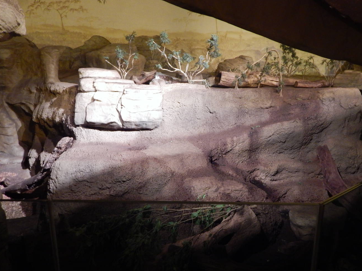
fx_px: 282
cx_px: 220
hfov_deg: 64.6
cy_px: 161
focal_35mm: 27
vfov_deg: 51.1
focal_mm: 4
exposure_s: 1/20
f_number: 3
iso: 400
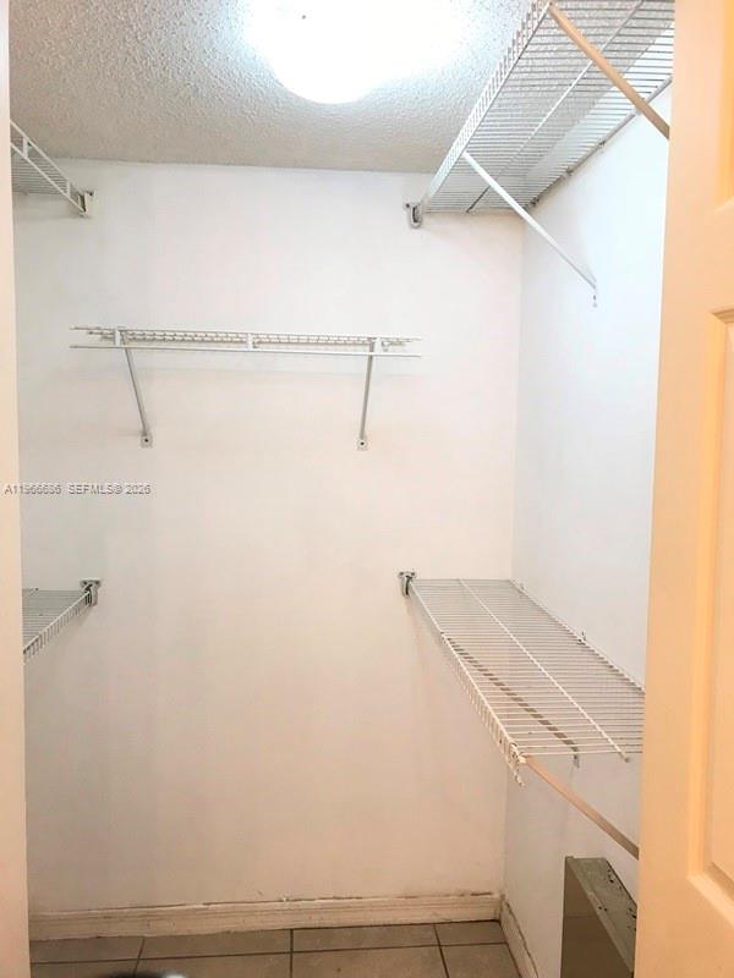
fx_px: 792
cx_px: 367
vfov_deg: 63.4
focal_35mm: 28
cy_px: 489
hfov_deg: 49.7
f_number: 1.8
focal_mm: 3.99
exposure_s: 1/22
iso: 40
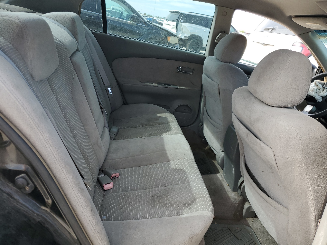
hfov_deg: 67.3
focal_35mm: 26
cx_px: 164
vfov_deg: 53.1
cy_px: 122
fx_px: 246
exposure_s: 1/435
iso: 50
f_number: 1.5
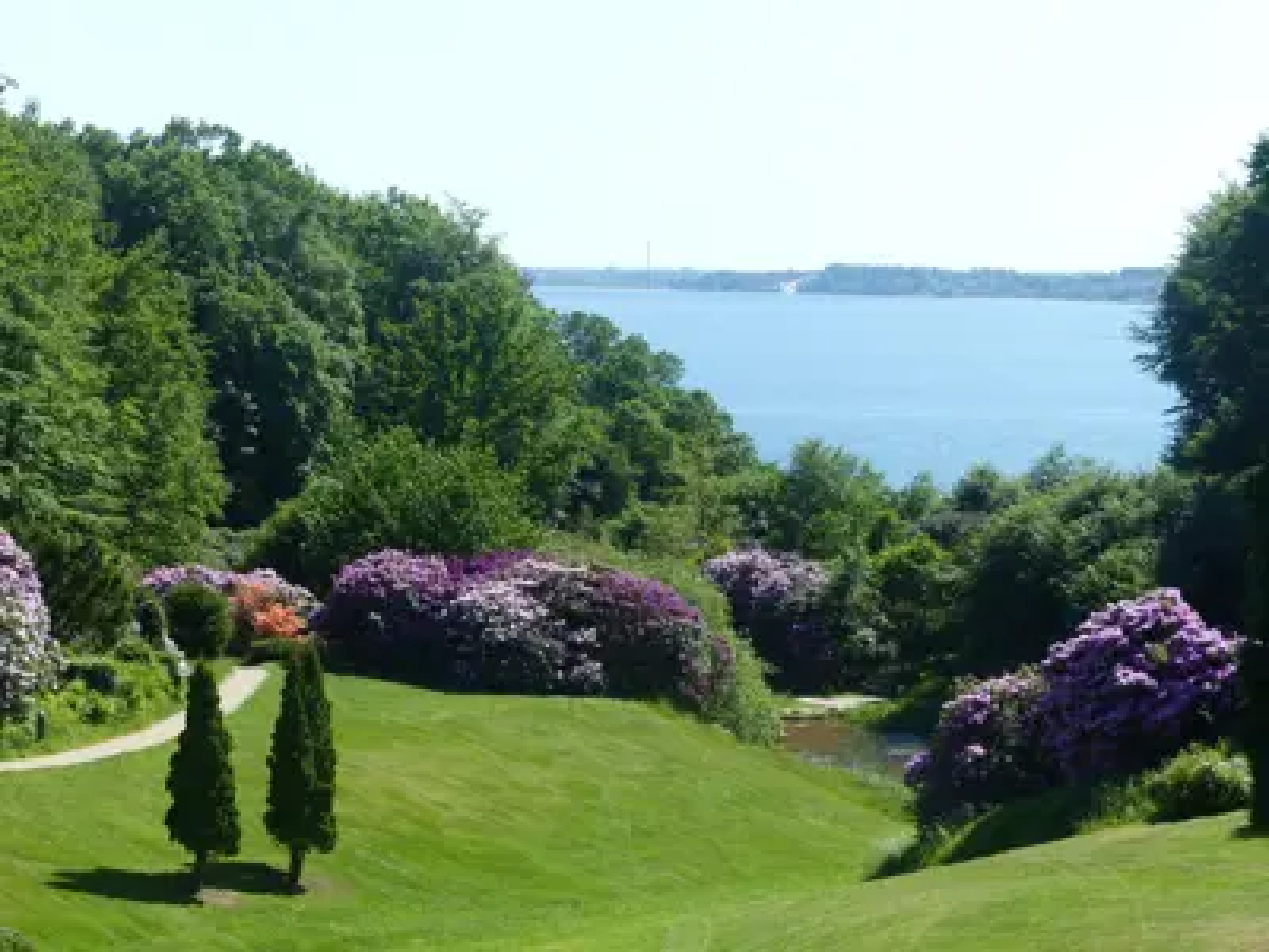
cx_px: 634
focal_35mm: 91
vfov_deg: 16.2
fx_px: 3336
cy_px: 476
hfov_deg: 21.5
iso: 100
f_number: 4
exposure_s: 1/500
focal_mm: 16.4
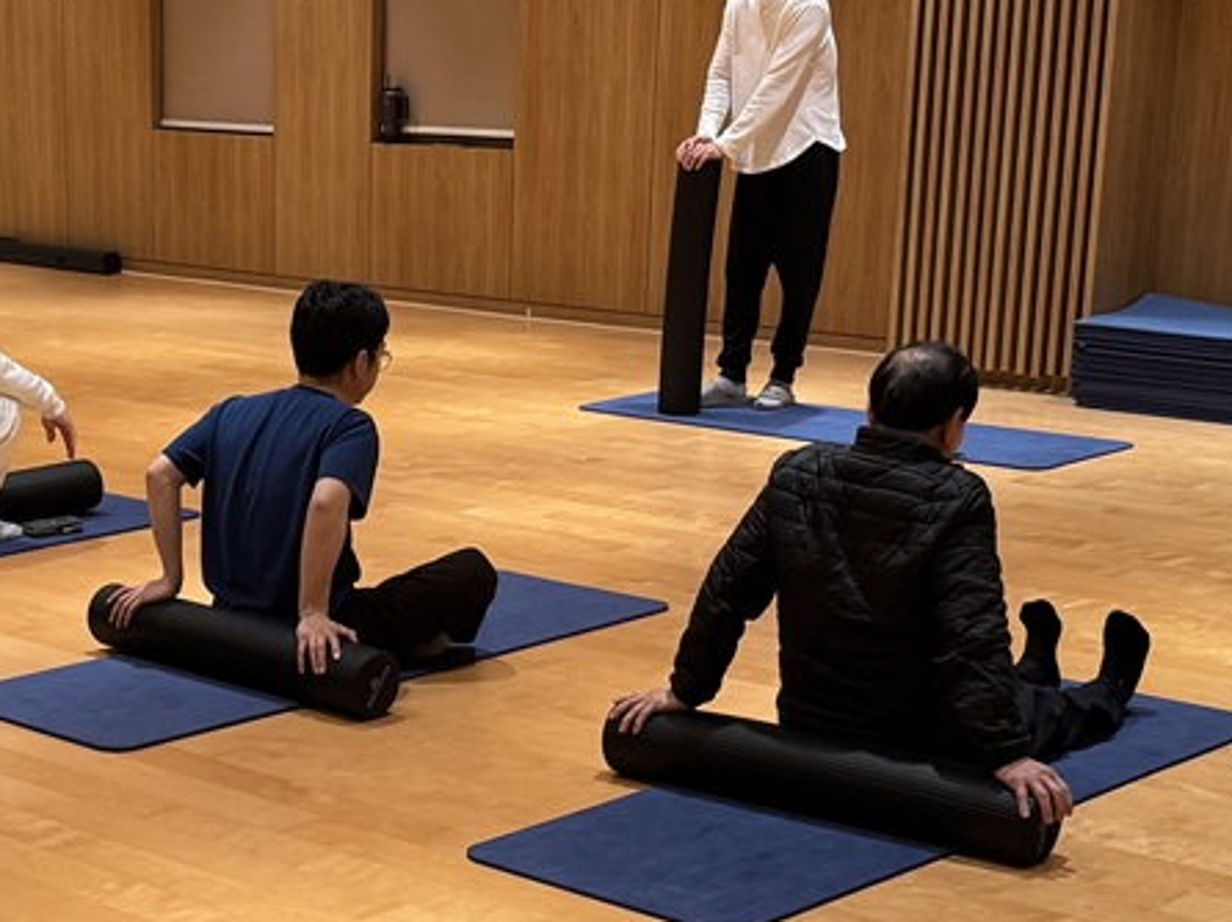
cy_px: 322
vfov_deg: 40.3
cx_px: 555
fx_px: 1245
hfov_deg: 52.6
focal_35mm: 35
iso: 160
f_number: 1.78
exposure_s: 1/60
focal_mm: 6.76
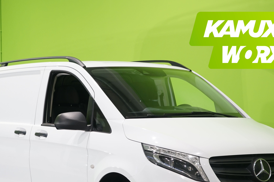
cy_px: 145
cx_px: 124
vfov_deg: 11.9
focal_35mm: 115
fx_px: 875
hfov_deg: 17.8
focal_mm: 70
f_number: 5.6
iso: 400
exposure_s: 1/20
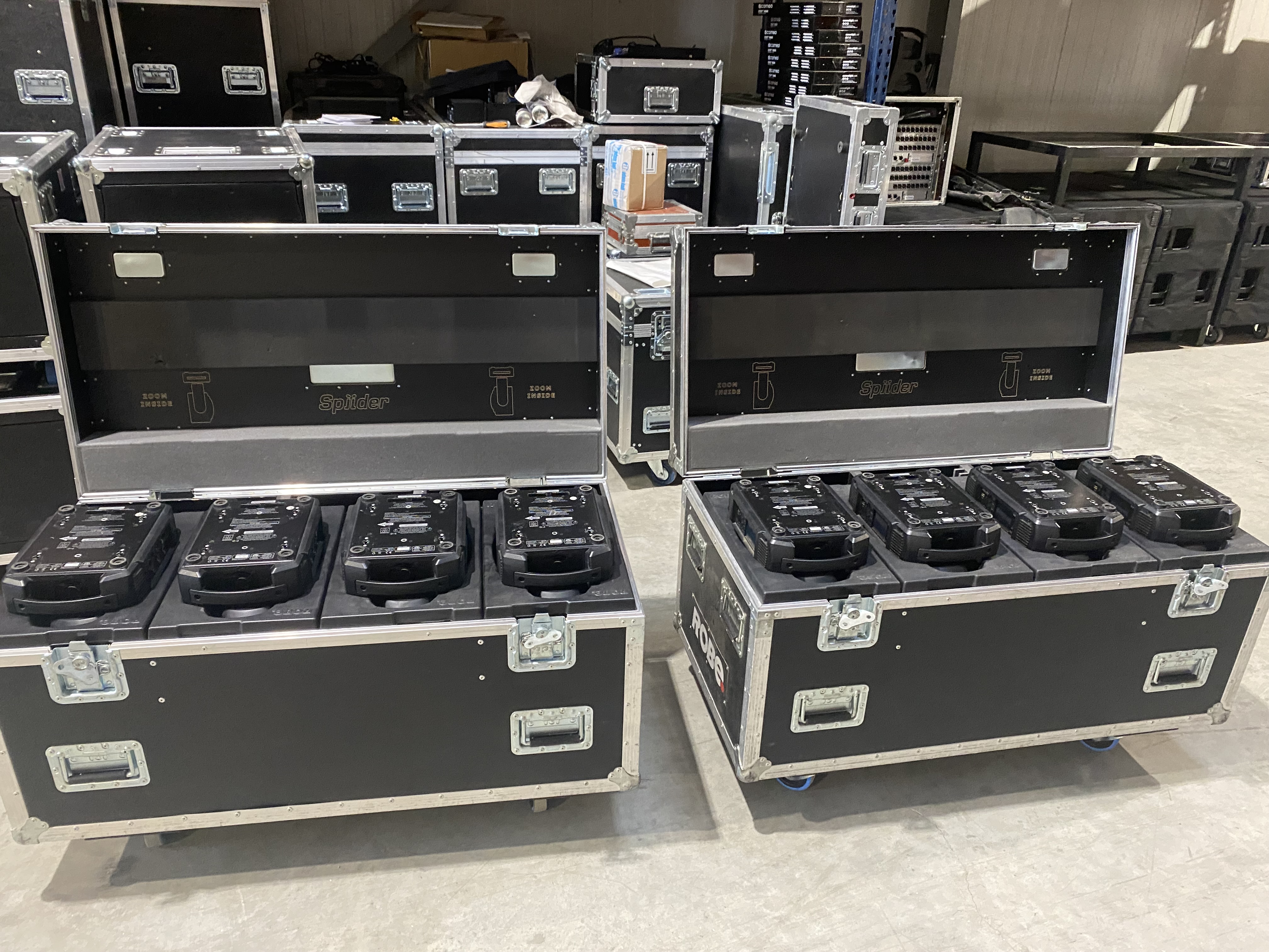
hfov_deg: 67.3
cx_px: 634
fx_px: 953
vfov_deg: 53.1
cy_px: 476
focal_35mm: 26
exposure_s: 1/58
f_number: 1.8
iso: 500
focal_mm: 4.25
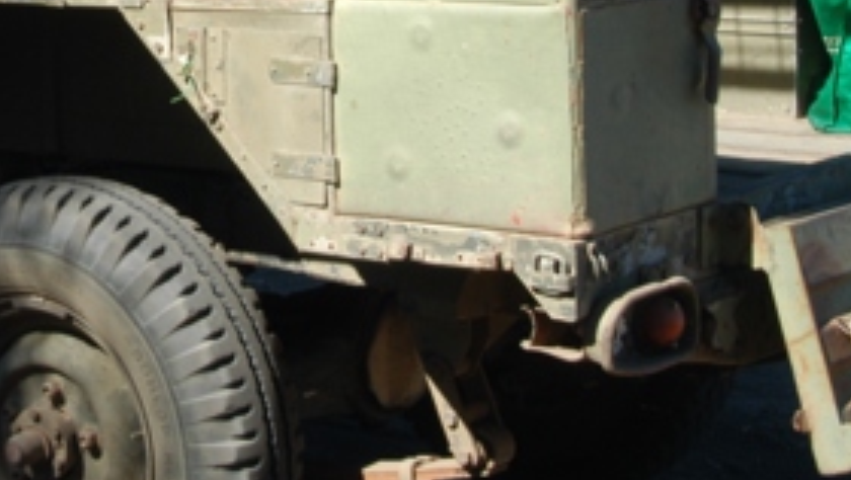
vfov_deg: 10.1
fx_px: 2665
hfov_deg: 17.8
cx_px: 43
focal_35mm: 118
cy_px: -103
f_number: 22
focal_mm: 28
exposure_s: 1/30
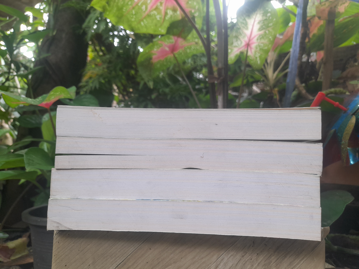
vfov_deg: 54.9
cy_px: 134
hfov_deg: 69.4
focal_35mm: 25
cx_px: 180
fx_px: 259
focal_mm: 4.6
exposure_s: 1/50
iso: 64
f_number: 2
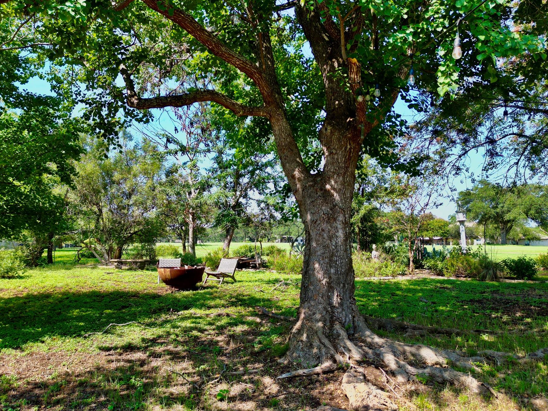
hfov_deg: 65.3
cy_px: 206
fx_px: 427
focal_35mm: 27
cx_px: 261
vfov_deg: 51.4
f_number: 1.7
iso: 100
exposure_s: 1/640
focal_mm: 6.72
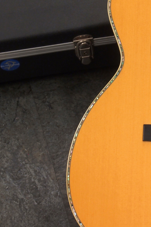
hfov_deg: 10.3
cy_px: 115
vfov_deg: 15.6
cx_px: 190
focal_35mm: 131
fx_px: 824
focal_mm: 32
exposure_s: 1/3
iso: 200
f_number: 13
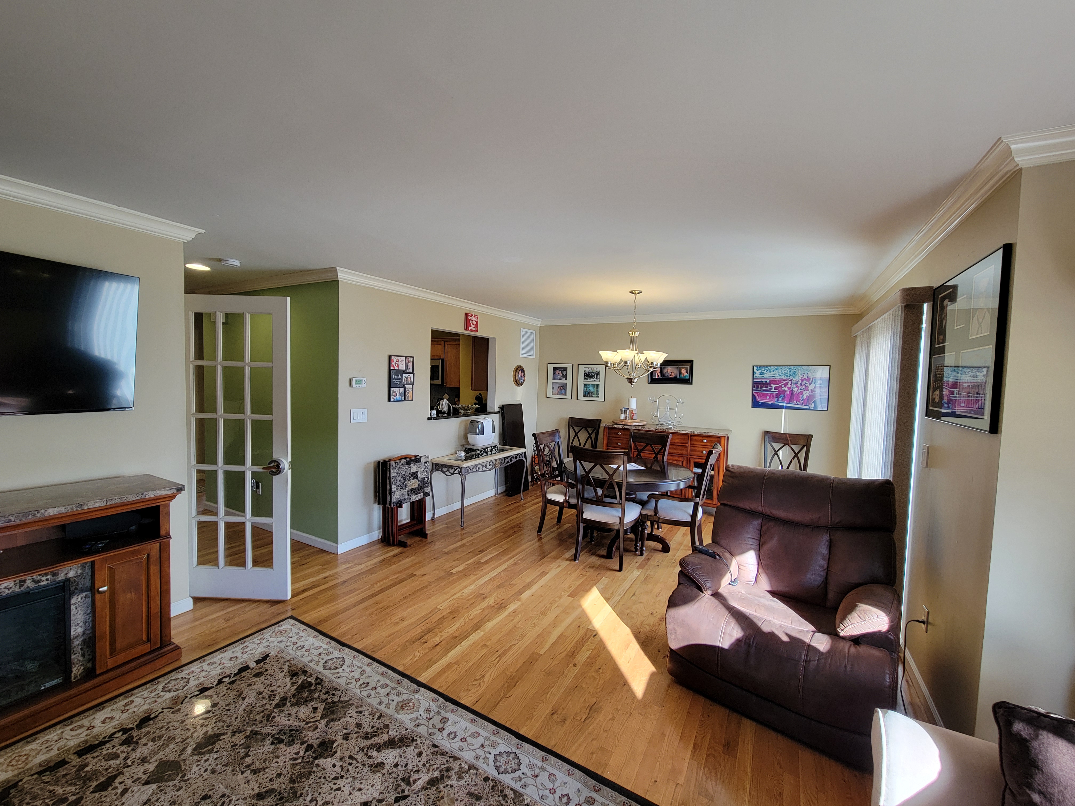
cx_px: 538
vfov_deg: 89.9
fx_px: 404
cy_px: 403
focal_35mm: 13
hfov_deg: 106.2
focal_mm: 2.2
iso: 80
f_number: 2.2
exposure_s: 1/60
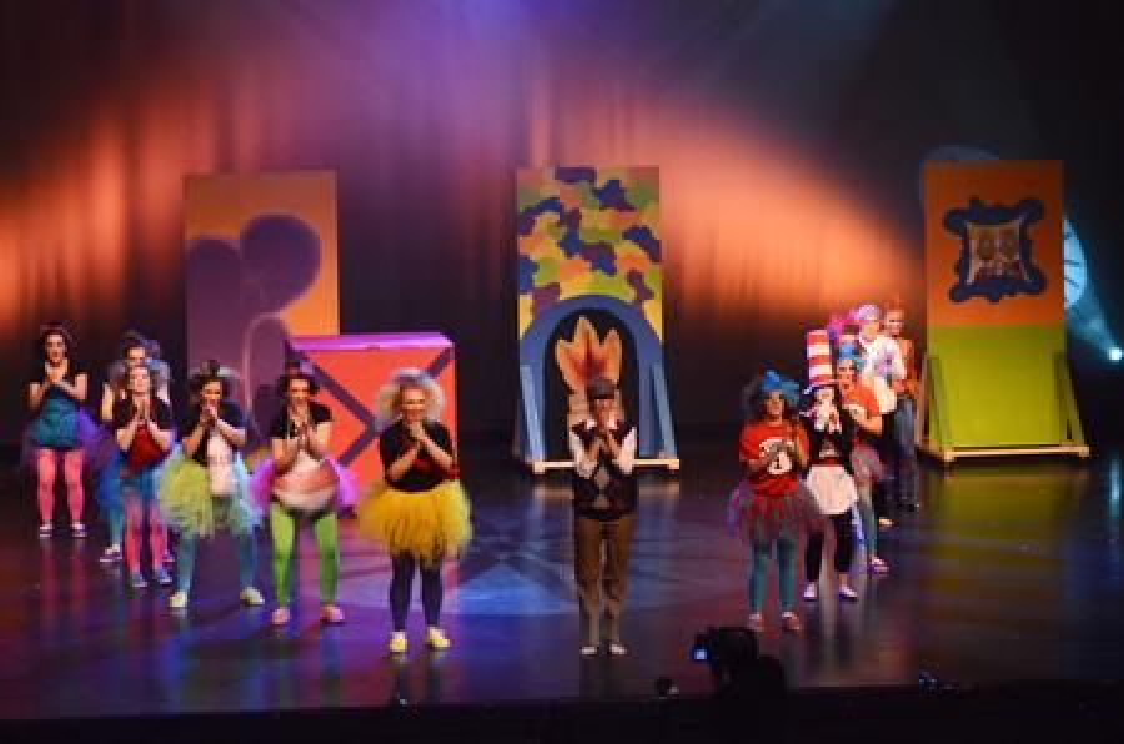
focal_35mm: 120
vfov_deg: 11.4
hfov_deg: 17.1
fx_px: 3739
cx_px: 562
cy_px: 372
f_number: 3.5
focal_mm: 80
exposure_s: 1/800
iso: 4000
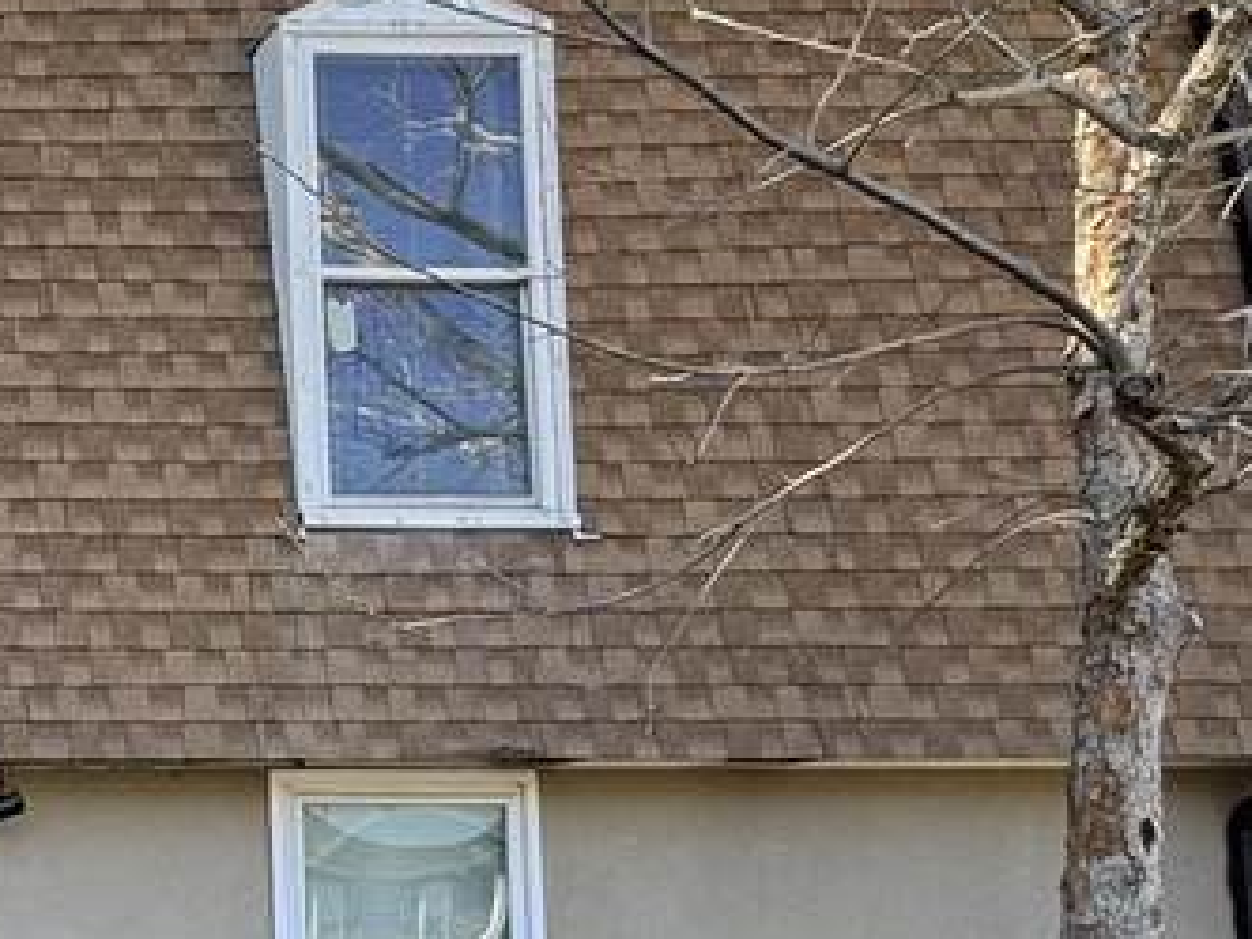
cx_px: -600
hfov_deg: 26.4
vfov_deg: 25.8
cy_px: 916
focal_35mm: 54
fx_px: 1953
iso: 40
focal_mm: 2.22
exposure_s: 1/192
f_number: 2.2
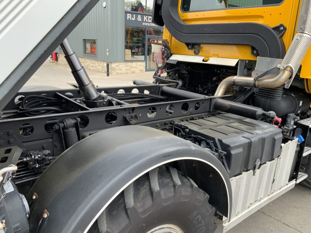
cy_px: 116
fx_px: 261
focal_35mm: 29
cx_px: 156
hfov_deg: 61.7
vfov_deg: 48.2
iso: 16
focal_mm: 3
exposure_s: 1/221
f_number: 1.8
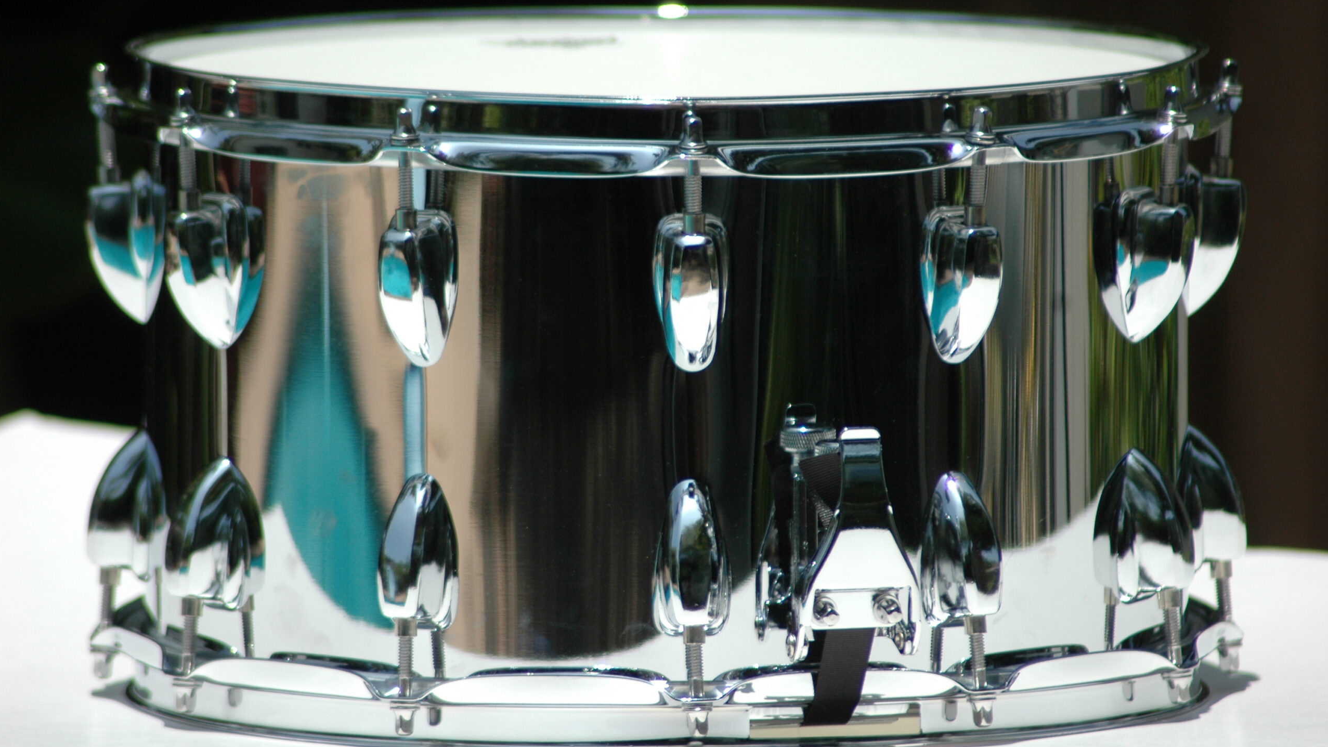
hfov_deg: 4.6
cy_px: 316
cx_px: 663
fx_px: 16622
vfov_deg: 2.6
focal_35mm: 472
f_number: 5.6
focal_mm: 300
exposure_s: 1/1000
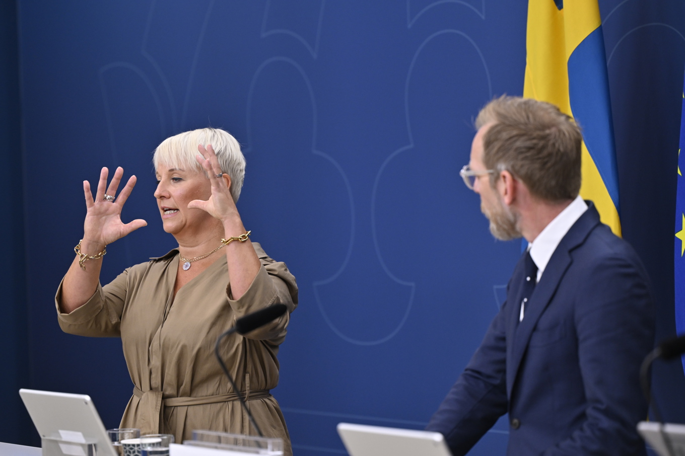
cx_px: 342
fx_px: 3044
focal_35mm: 160
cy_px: 228
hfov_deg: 12.8
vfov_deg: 8.6
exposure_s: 1/250
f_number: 4
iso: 1250
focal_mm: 160
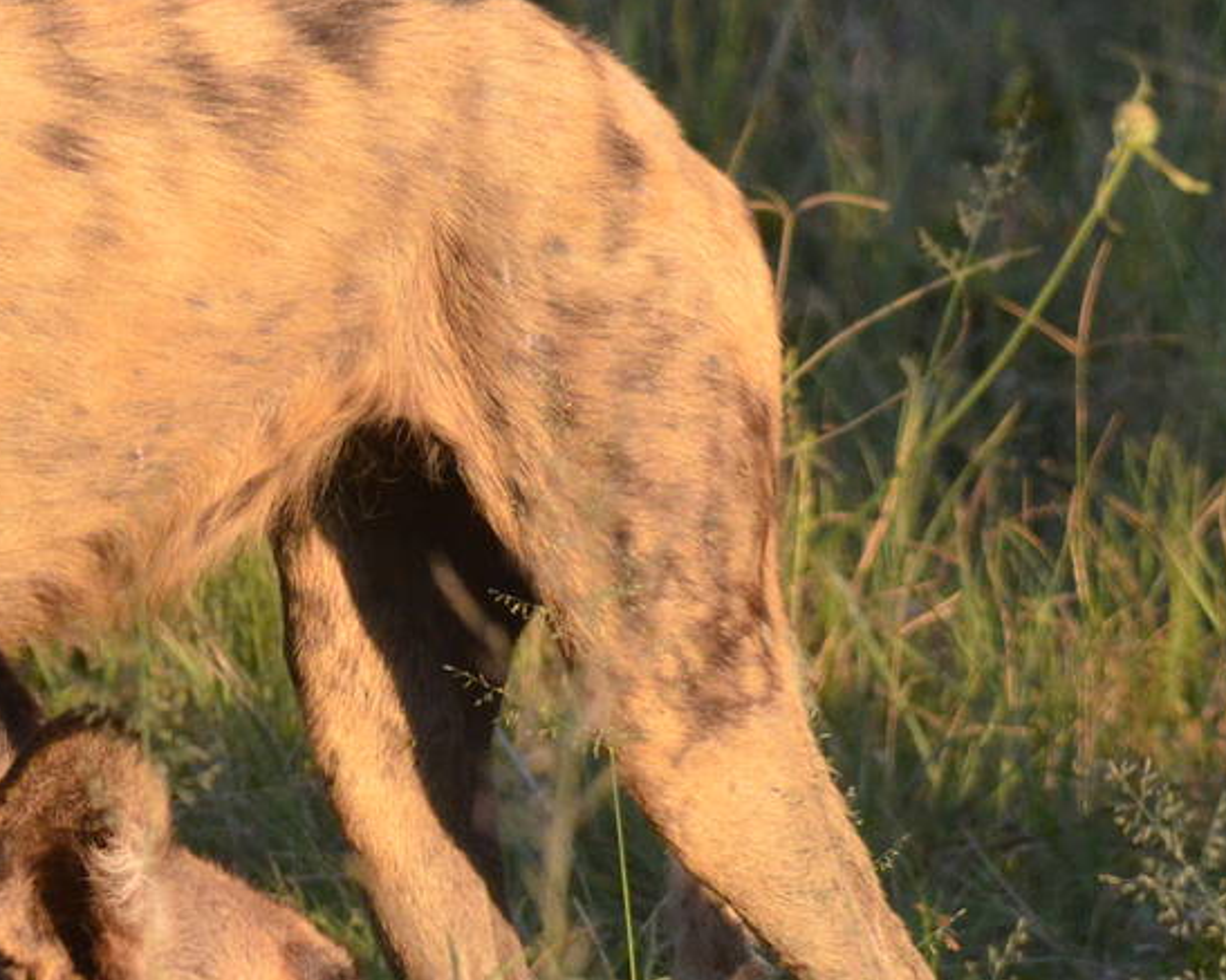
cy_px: 410
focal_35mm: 1028
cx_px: -394
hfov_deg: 1.9
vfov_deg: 1.5
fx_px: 37281
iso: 2500
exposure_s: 1/1250
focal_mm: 250
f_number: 9
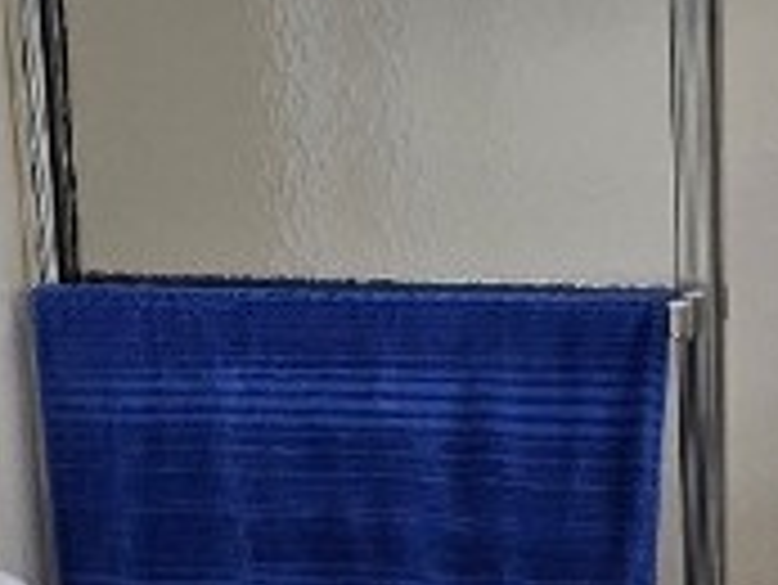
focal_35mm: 77
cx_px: 337
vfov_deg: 19.1
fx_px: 1732
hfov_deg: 25.3
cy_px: 248
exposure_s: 1/60.2
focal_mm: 2.2
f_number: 2.2
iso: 64
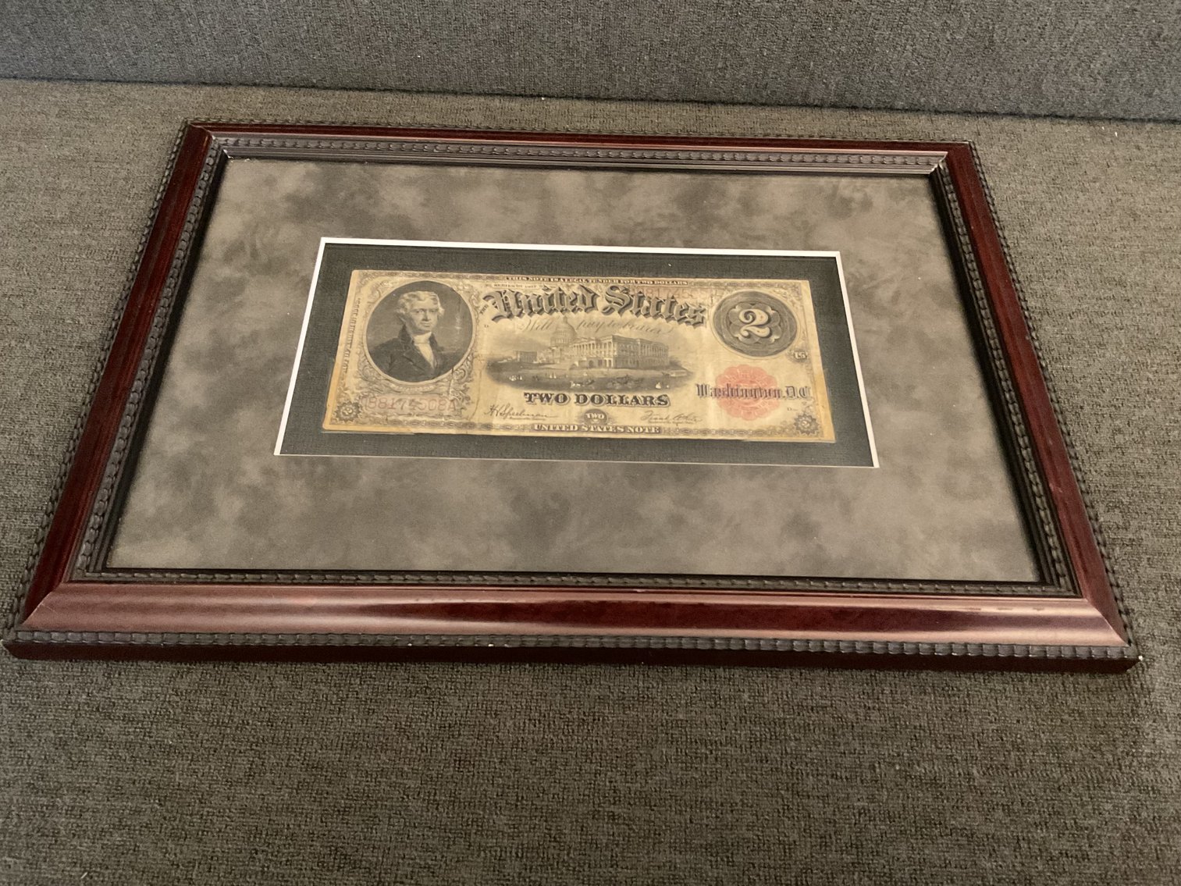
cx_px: 590
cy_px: 443
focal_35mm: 29
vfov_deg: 48.2
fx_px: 989
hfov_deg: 61.7
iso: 500
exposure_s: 1/30
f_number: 1.8
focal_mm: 3
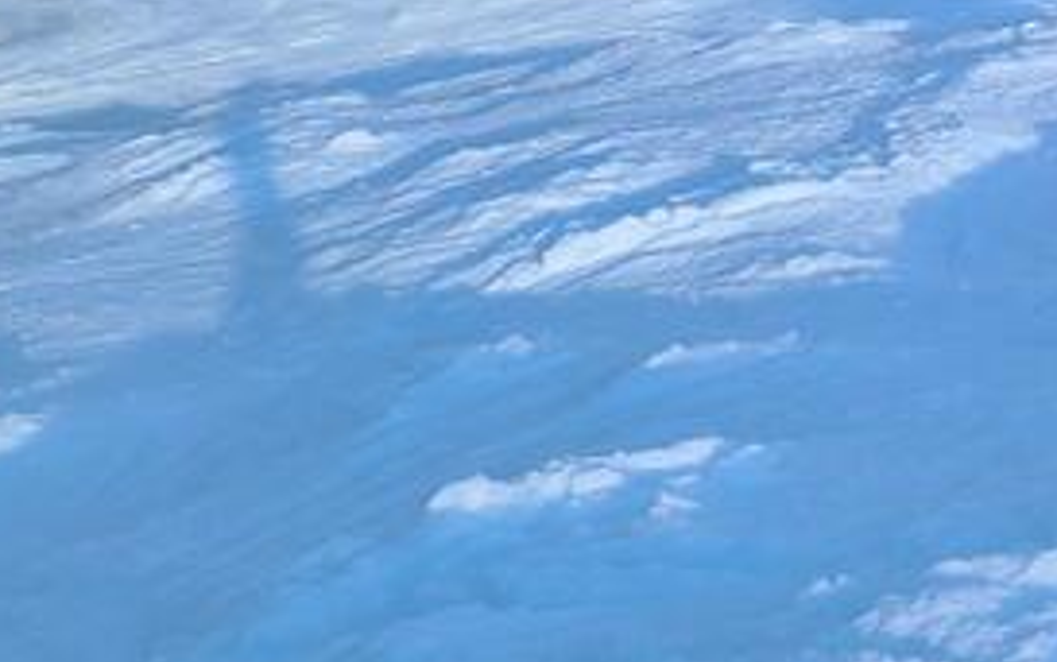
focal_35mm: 104
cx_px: 1944
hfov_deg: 16.5
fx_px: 2998
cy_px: -443
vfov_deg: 11.8
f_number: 1.8
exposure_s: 1/1692
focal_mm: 5.4
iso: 50
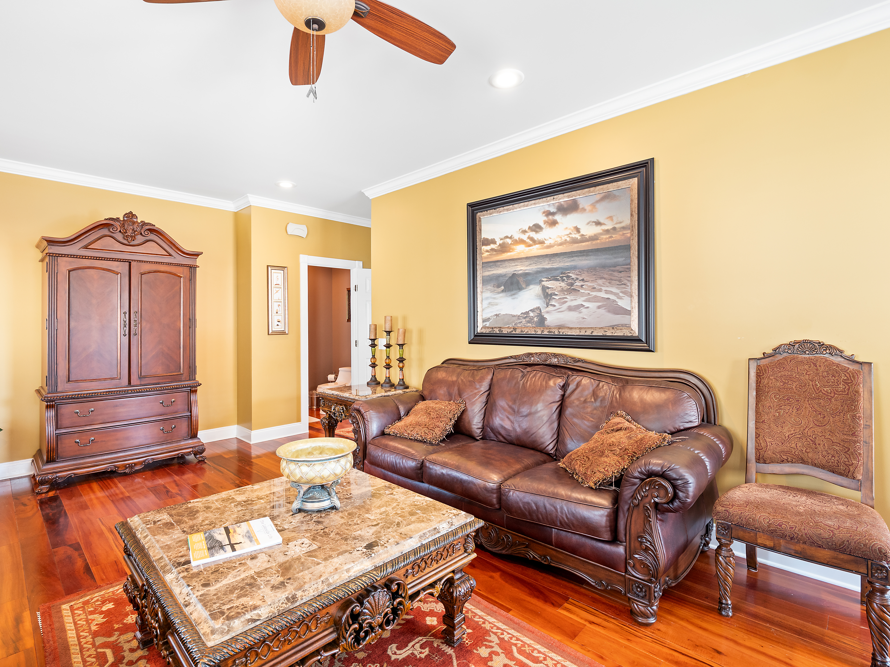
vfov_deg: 78.1
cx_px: 445
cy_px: 334
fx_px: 411
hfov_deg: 94.5
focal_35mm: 16
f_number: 5.6
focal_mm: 8
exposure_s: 1/1.25
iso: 200
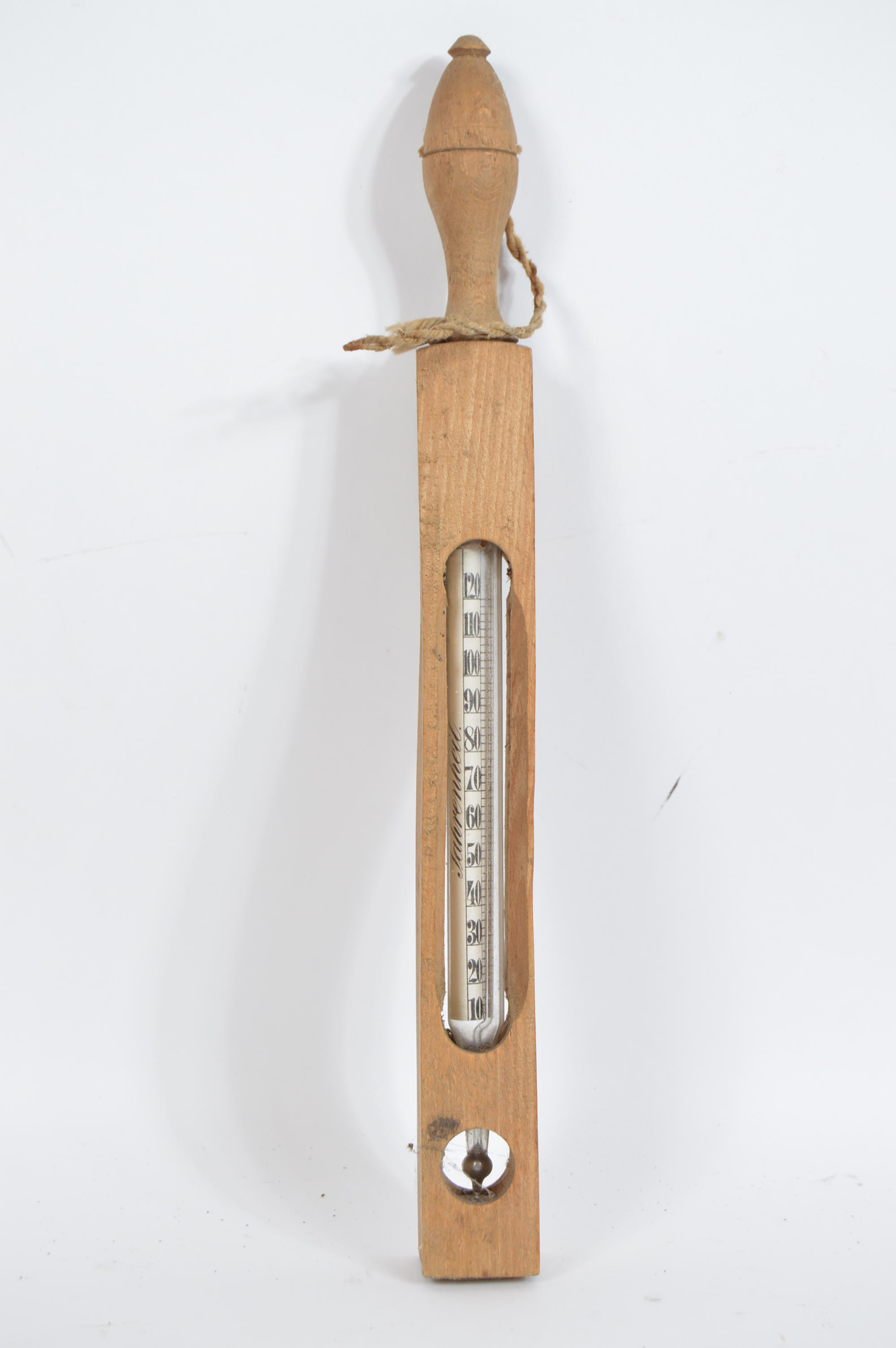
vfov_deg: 29.3
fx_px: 2581
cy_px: 674
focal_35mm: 69
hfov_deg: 19.7
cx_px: 448
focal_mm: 46
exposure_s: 1/80
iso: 100
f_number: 8
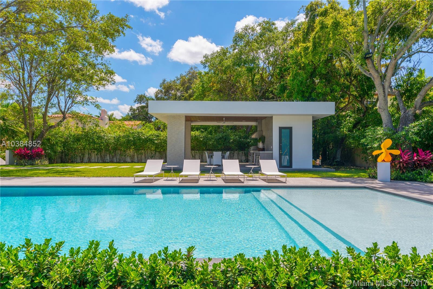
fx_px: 289
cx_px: 216
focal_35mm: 24
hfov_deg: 73.7
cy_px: 144
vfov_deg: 53.1
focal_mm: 24
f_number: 8
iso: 125
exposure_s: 1/250
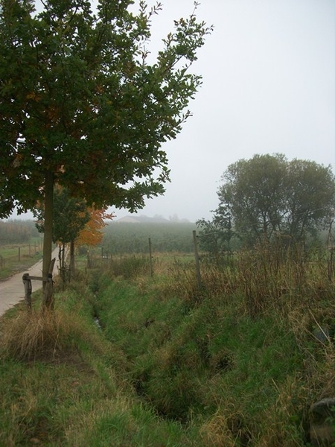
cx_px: 168
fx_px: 413
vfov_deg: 56.8
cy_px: 224
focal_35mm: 32
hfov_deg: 44.2
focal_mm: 5.7
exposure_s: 1/160
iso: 80
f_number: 2.9
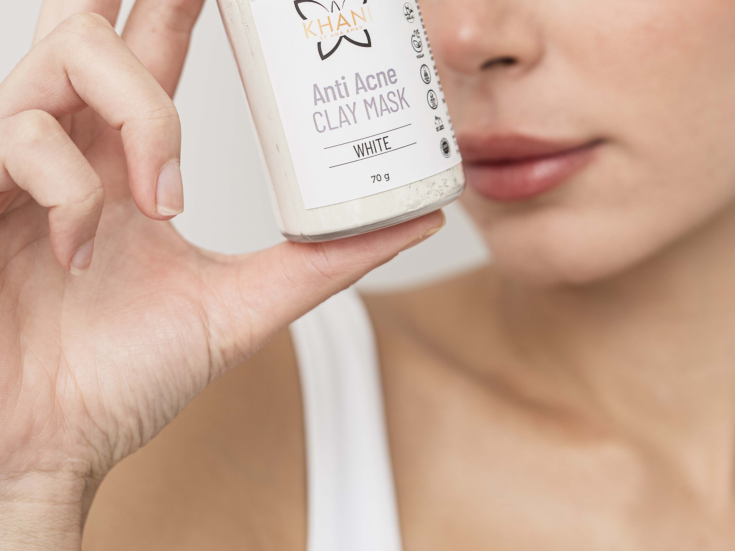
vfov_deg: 19.6
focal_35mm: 73
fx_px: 1550
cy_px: 7
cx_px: 370
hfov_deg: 26.7
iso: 100
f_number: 4
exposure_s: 1/125
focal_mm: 50
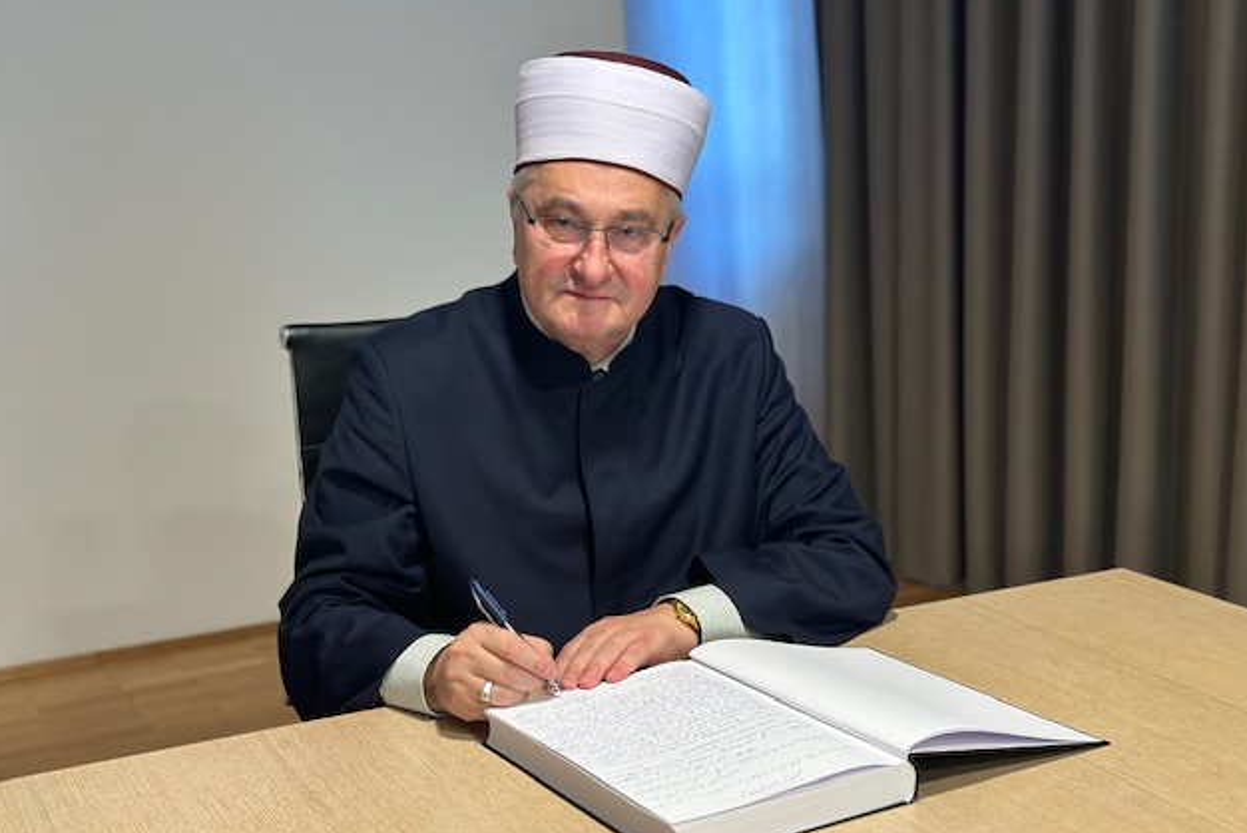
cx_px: 627
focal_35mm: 51
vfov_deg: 26.5
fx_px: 1767
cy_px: 456
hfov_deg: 38.9
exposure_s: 1/50
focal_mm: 6.86
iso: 250
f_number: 1.78
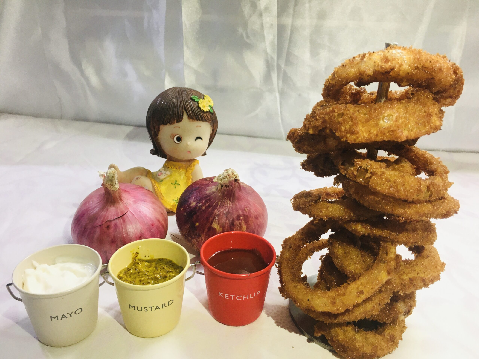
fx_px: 401
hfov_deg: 61.7
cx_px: 240
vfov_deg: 48.2
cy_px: 180
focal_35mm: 29
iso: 50
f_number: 2.2
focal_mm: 4.15
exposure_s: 1/33
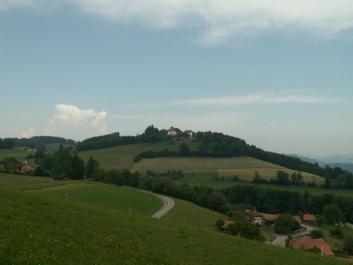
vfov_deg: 40.7
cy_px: 132
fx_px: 357
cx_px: 176
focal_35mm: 35
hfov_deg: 52.6
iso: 50
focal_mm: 5.86
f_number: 8
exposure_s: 1/125
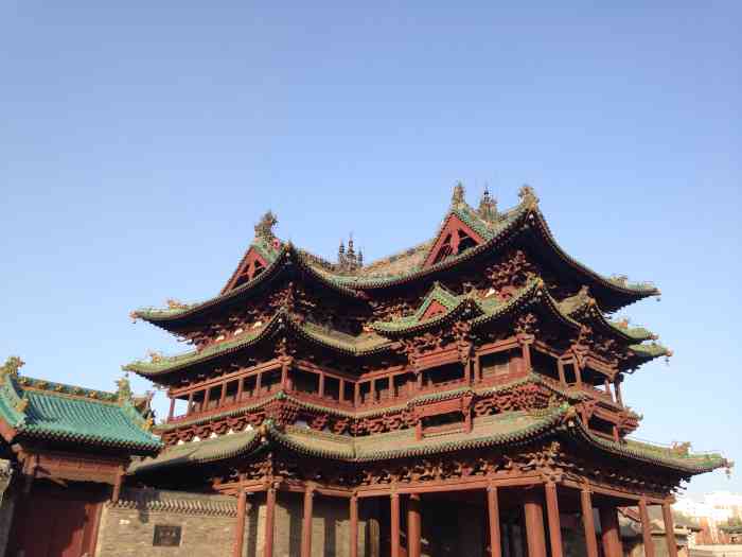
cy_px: 278
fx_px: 707
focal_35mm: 33
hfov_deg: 55.4
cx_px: 371
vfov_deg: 42.9
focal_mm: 4.12
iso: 50
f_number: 2.4
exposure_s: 1/616
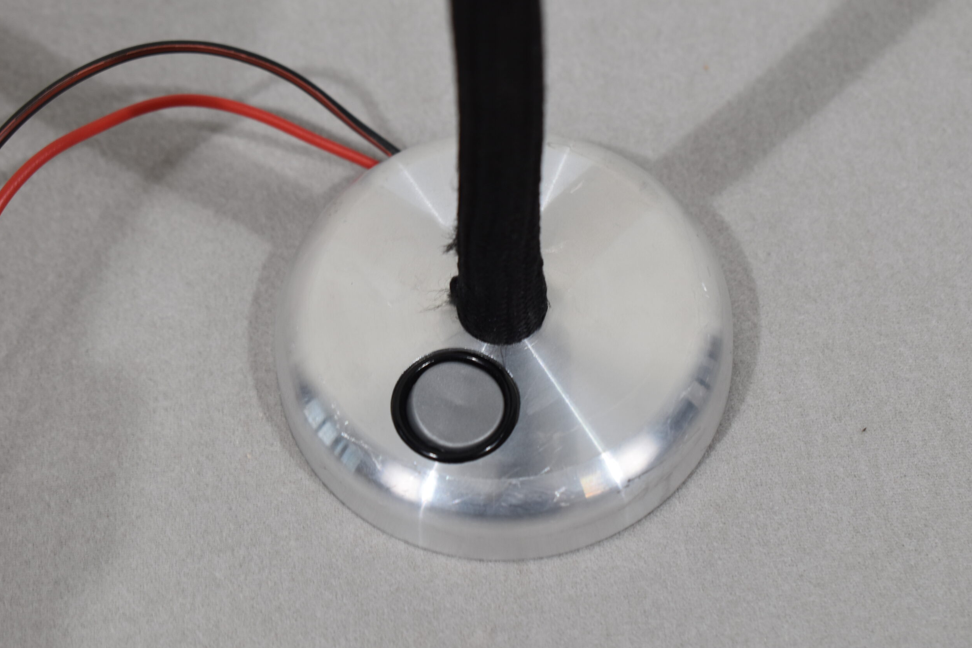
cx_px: 495
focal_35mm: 85
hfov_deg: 24.0
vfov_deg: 16.2
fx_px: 2282
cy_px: 319
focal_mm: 55
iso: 400
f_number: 6.3
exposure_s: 1/60
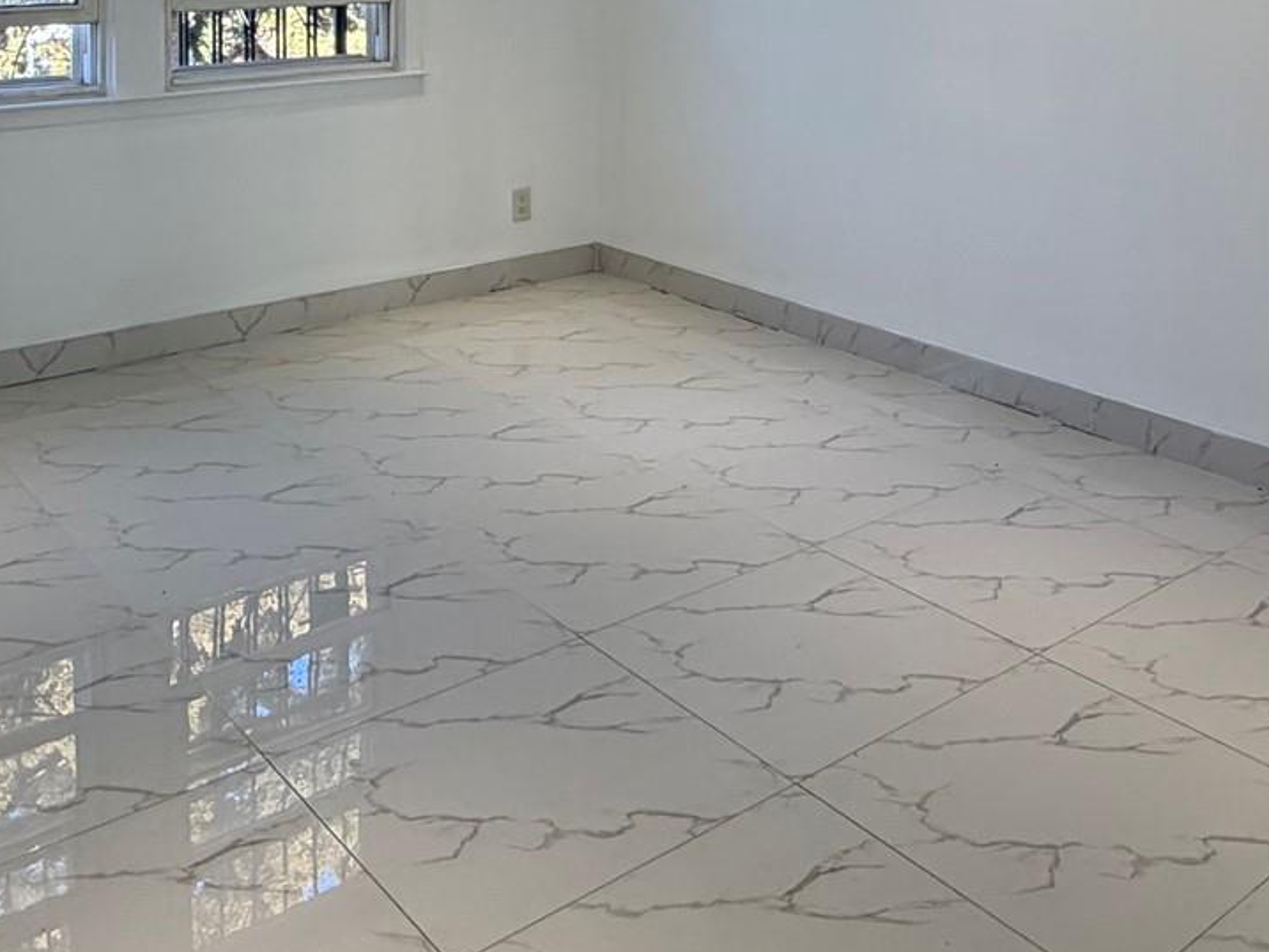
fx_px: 1467
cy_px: -76
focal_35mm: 40
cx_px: 772
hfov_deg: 46.5
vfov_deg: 32.1
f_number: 2.2
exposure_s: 1/120
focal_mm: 2.22
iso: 125
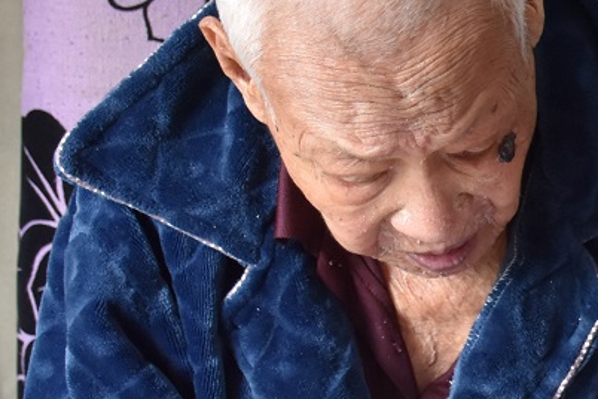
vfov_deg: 10.4
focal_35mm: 131
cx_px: 801
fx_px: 2176
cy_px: 322
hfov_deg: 14.9
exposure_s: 1/60
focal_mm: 26
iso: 1250
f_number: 4
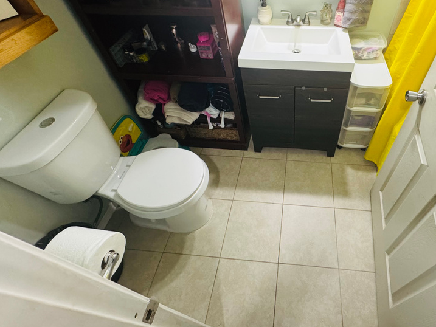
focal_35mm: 20
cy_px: 99
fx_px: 252
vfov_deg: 63.6
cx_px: 280
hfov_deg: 79.8
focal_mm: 2.22
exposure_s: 1/60
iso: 400
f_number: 2.2
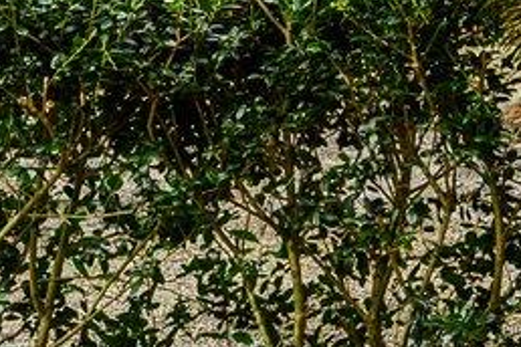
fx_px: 3444
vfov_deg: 5.6
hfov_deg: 8.5
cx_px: 674
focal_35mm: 238
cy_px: -391
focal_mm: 30
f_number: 9
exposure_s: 1/80
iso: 100
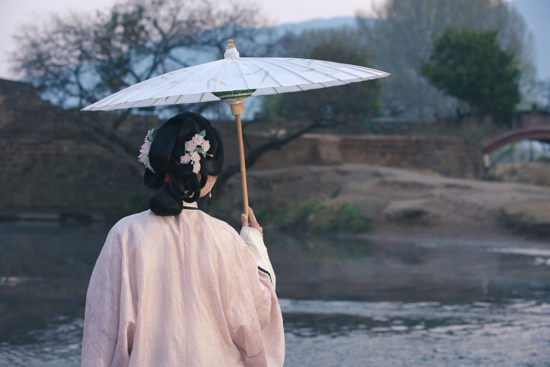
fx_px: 1069
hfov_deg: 28.8
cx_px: 275
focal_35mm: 70
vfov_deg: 19.5
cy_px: 184
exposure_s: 1/200
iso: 800
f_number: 5
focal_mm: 70
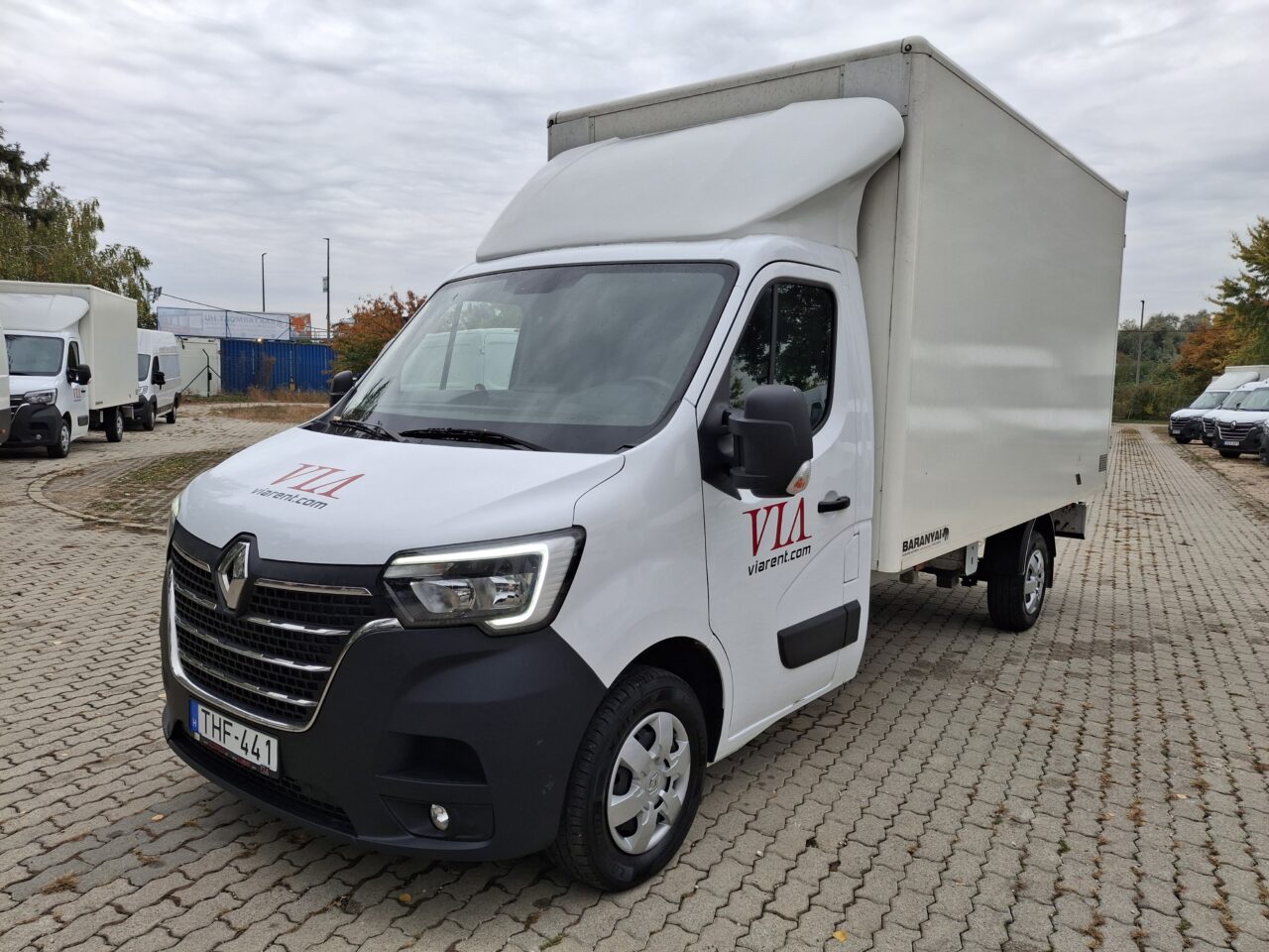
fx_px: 916
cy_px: 476
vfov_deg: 54.9
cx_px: 634
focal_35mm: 25
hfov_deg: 69.4
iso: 32
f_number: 1.8
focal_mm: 4.69
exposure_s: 1/403
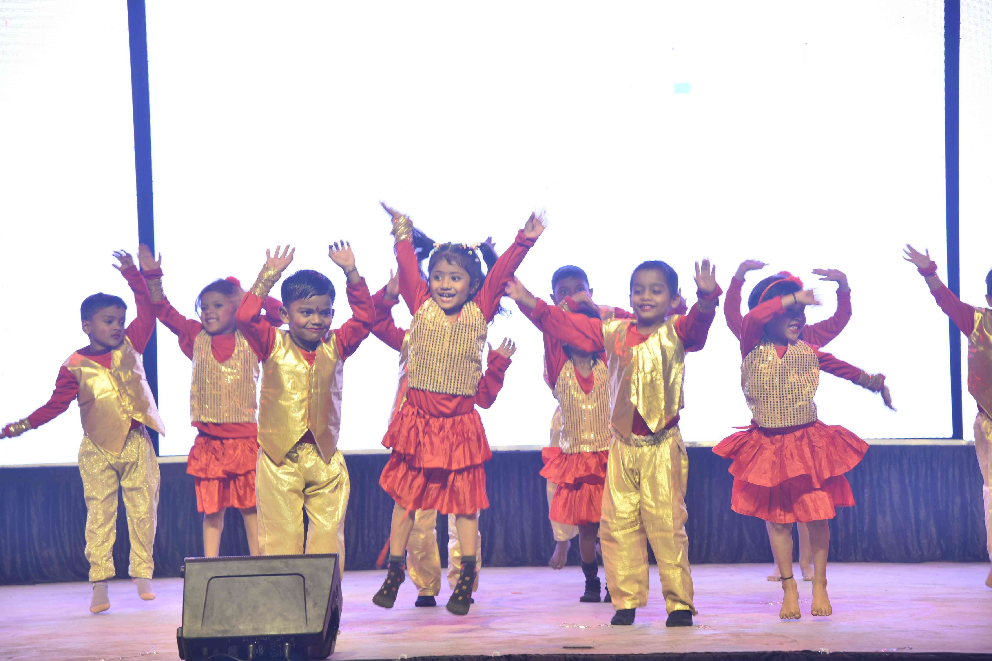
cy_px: 330
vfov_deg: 13.0
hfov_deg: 19.5
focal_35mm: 105
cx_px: 496
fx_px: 2893
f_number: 5
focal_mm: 105
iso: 400
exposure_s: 1/160
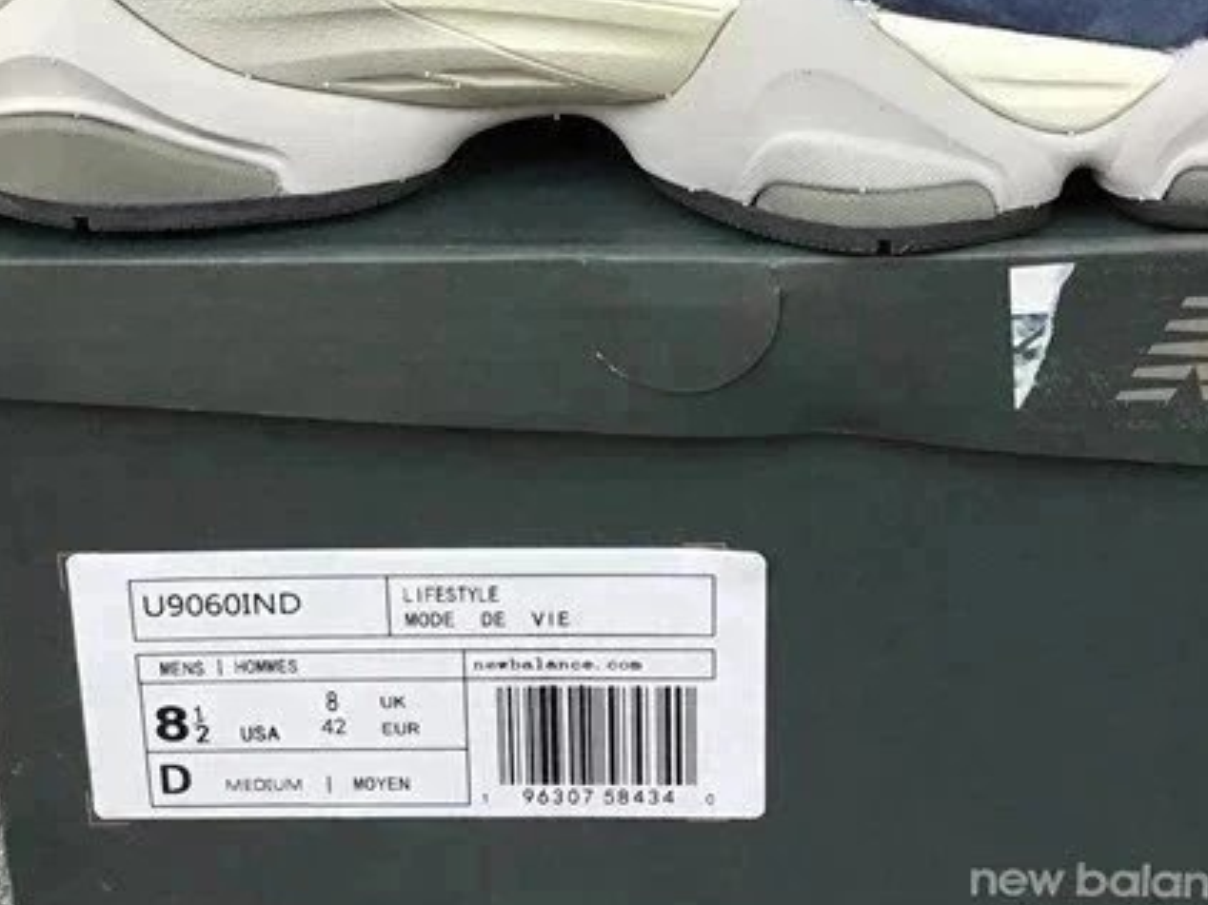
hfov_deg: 29.4
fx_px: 2303
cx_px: 680
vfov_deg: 21.8
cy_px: 118
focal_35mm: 66
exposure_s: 1/100
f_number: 2.4
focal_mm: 3.3
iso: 40
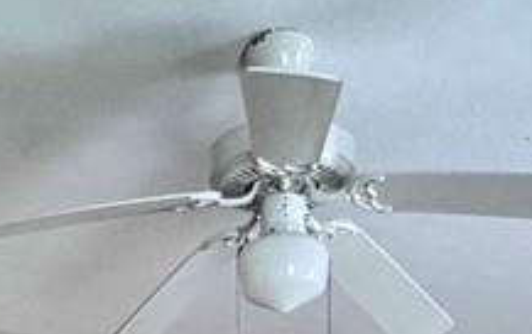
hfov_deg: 29.2
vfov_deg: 12.6
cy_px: 884
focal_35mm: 70
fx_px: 1016
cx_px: 196
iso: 500
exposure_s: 1/60
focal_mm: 2.22
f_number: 2.2
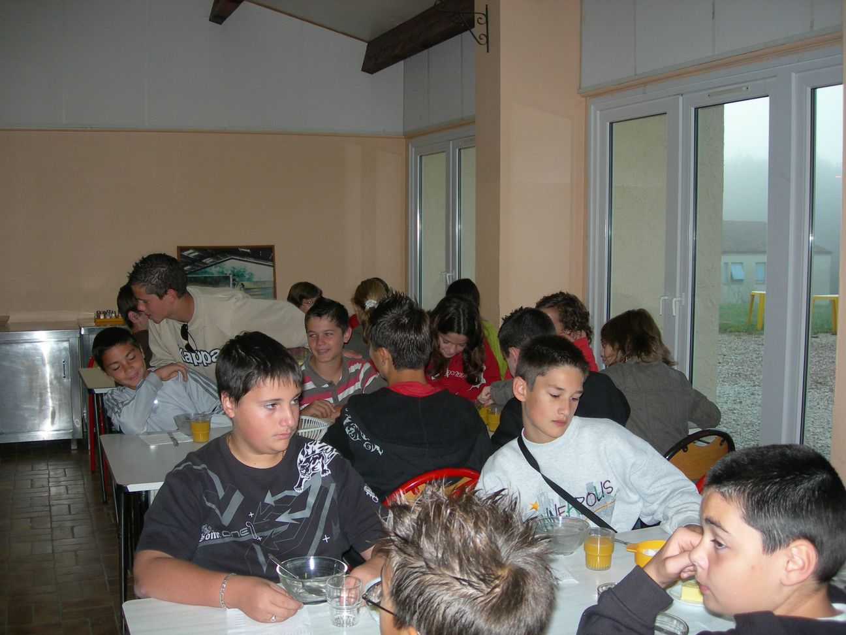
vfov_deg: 37.7
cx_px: 423
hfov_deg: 49.0
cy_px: 318
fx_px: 929
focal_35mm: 38
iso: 102
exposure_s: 1/60.1
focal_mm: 7.8
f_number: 2.8
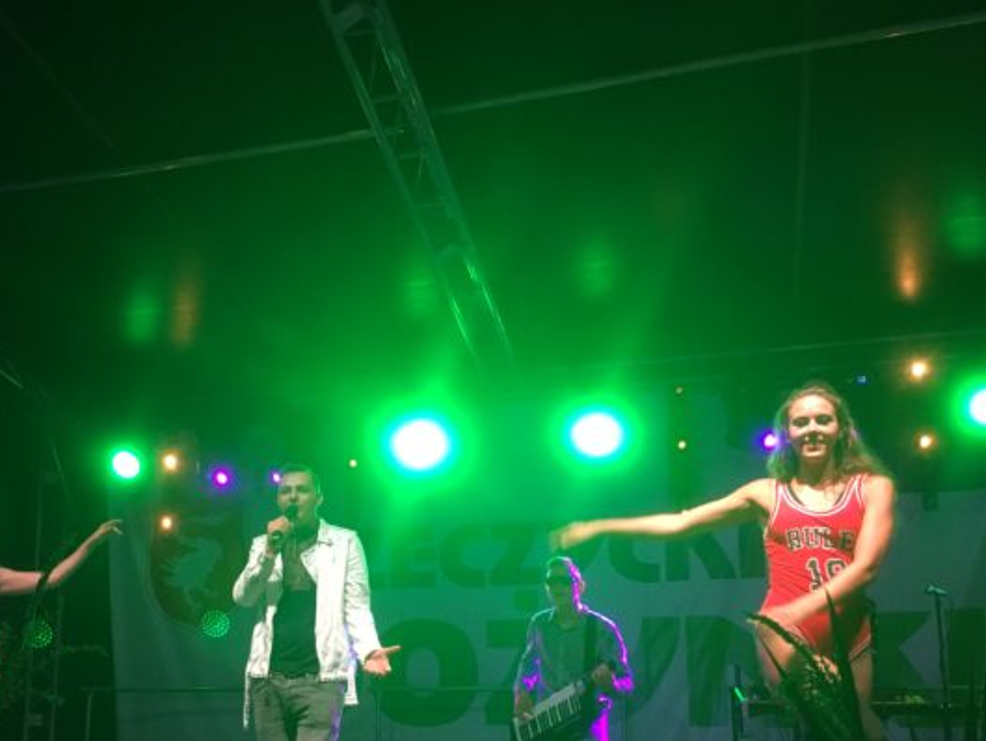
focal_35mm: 42
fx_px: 1197
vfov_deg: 33.8
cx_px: 314
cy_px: 534
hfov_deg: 44.0
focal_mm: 4.15
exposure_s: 1/33
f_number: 2.2
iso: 160
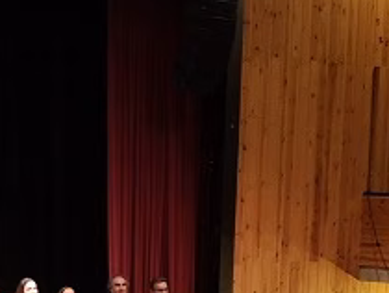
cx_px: 94
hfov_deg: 16.7
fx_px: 1316
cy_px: 436
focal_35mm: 117
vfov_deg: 12.1
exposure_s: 1/25
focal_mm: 3.95
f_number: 1.8
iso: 320
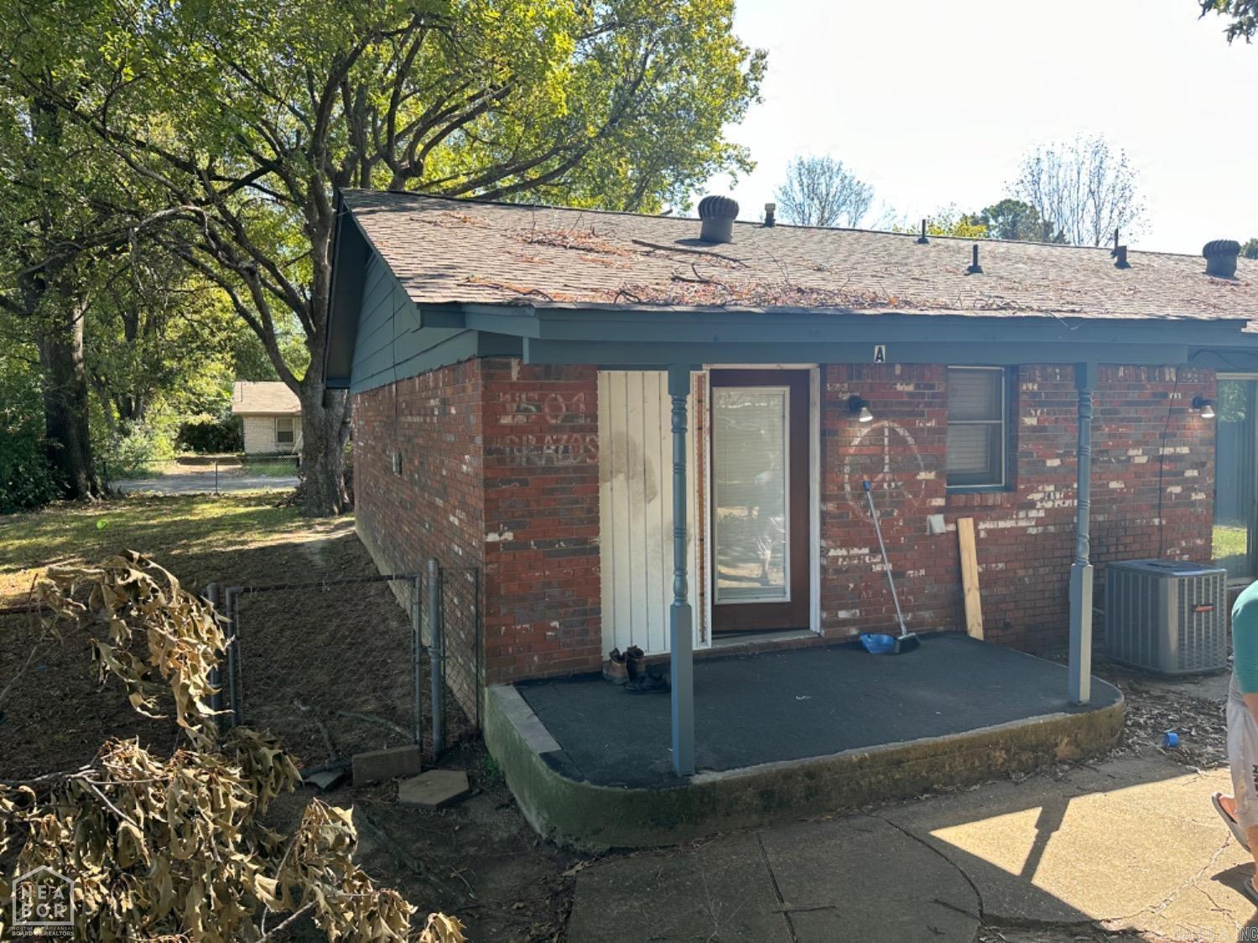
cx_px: 629
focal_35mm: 24
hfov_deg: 71.6
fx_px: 872
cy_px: 472
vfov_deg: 56.8
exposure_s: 1/543
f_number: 1.78
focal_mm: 6.86
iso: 80
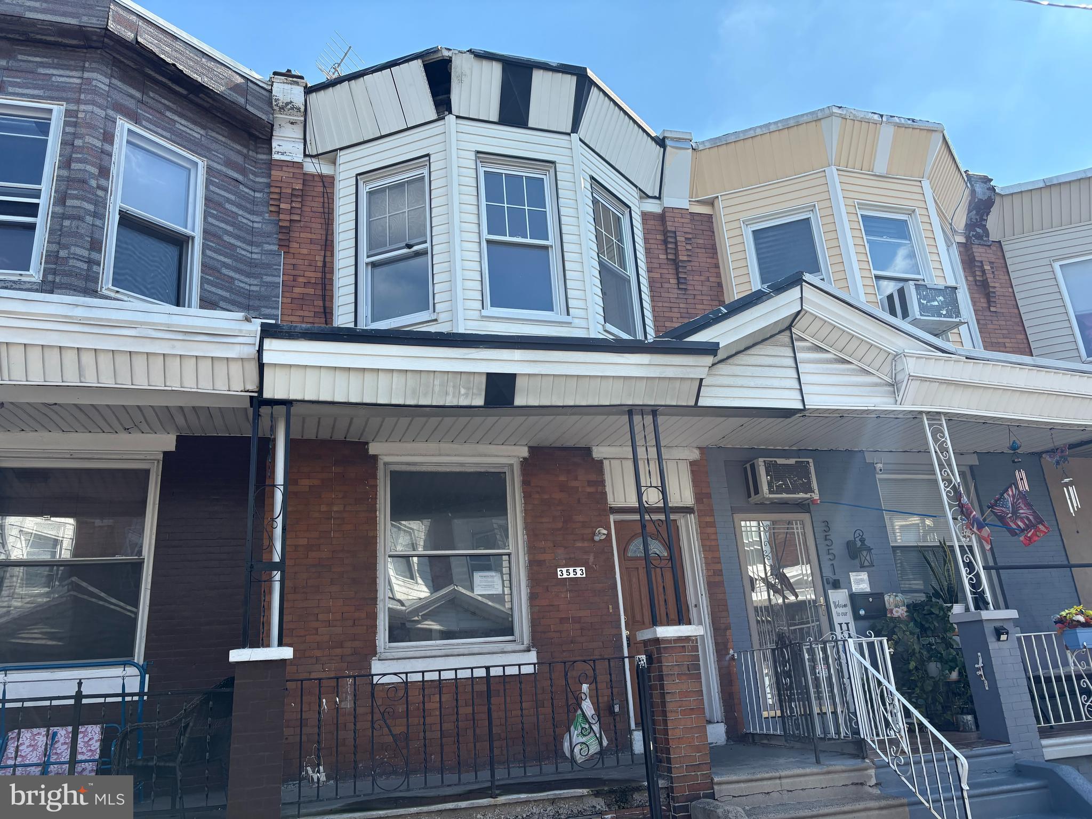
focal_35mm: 26
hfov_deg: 67.3
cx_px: 546
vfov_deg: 53.1
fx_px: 820
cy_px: 410
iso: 64
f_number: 1.6
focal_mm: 5.96
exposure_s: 1/1953
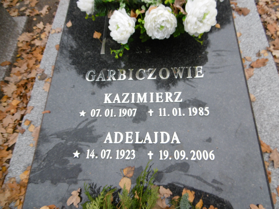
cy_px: 104
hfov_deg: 71.6
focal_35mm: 24
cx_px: 140
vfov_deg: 56.8
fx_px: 193
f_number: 3.1
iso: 100
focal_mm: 4.3
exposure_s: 1/100
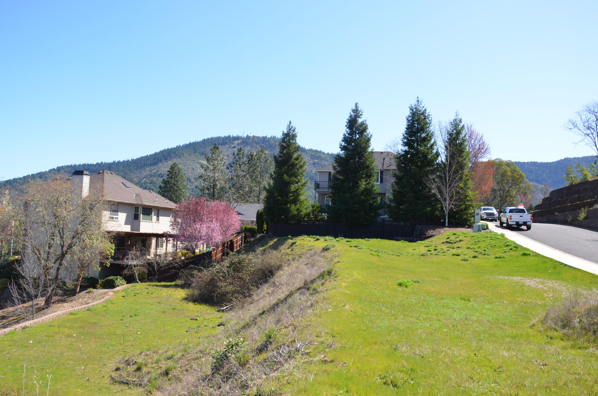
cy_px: 205
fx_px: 497
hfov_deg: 62.0
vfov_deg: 43.4
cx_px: 292
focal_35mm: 30
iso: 100
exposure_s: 1/250
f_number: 7.1
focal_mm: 18
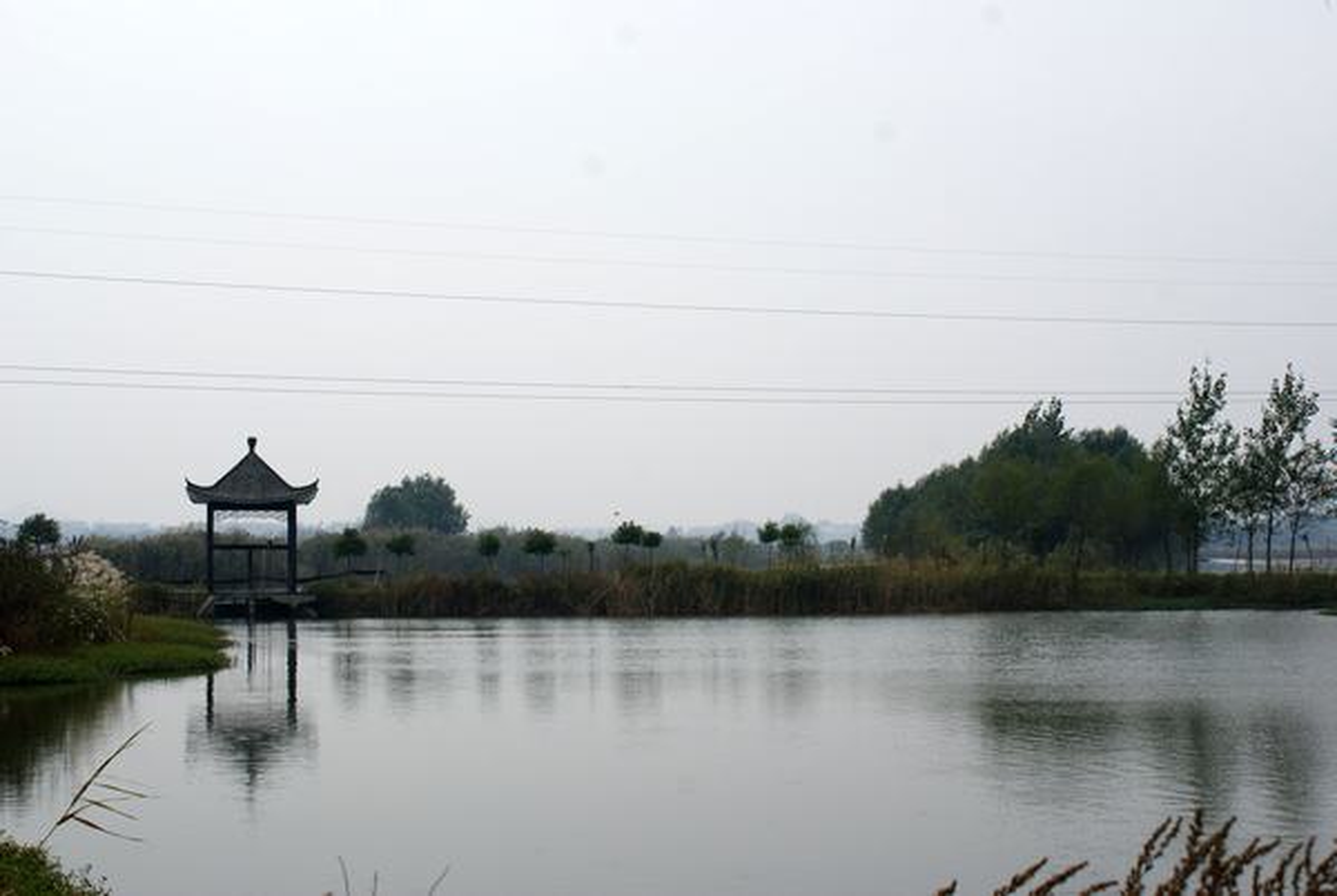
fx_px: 2232
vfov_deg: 22.7
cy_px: 448
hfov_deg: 33.4
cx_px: 668
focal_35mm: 60
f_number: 9
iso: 100
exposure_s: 1/320
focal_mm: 40
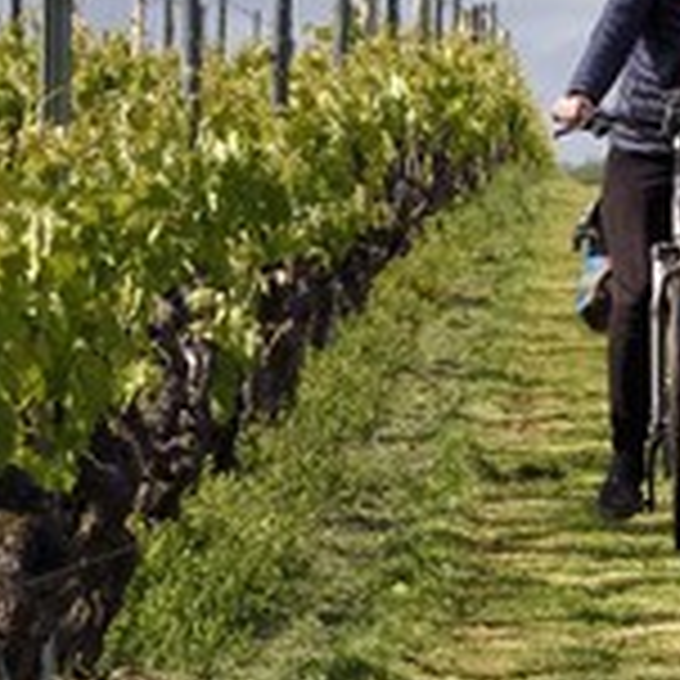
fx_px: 9712
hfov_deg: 4.0
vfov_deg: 4.0
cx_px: 865
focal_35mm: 437
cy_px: 63
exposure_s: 1/250
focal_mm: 185
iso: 200
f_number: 14
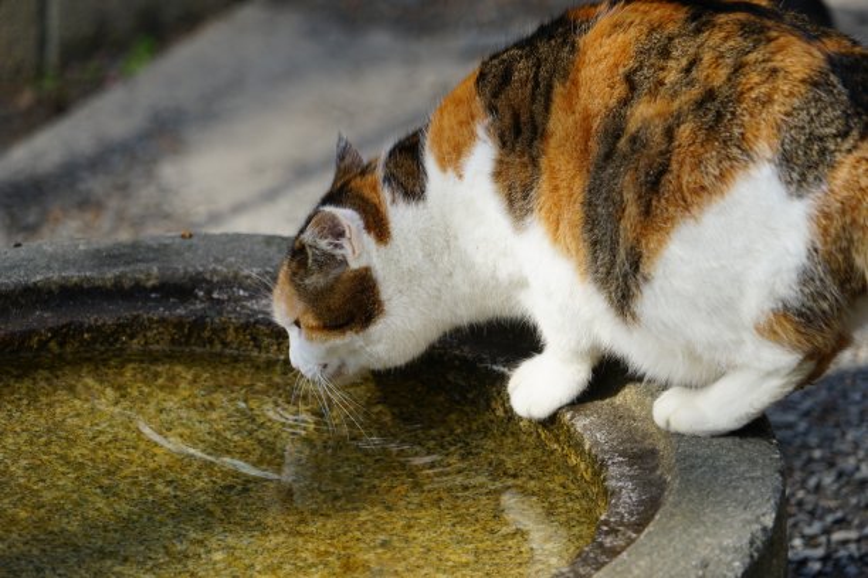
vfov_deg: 5.7
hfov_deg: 8.6
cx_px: 434
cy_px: 289
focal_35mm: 240
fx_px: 5786
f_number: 8
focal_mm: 240
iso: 320
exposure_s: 1/250
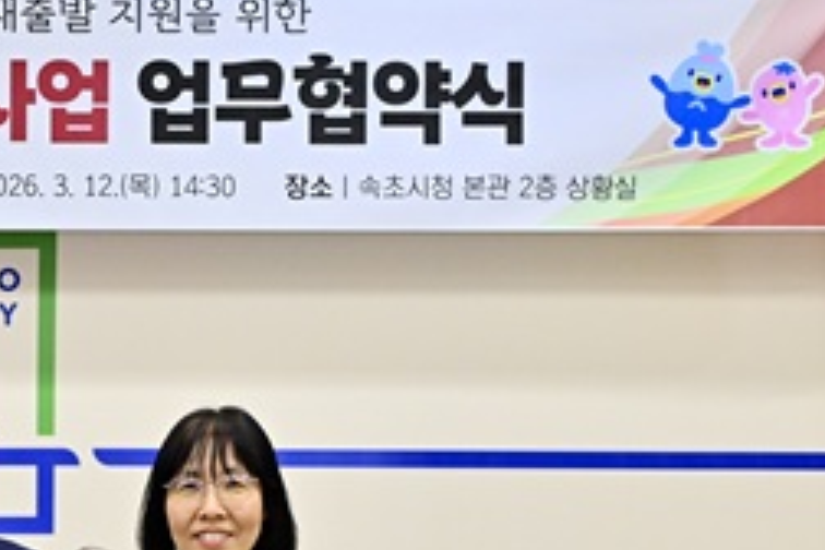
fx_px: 2841
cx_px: -101
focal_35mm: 124
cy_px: 548
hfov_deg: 16.0
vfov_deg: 11.0
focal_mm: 48
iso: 1000
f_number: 4
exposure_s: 1/160
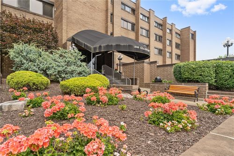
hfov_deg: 84.0
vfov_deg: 61.9
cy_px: 78
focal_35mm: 20
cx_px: 117
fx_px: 130
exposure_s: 1/200
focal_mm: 20
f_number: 7.1
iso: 100
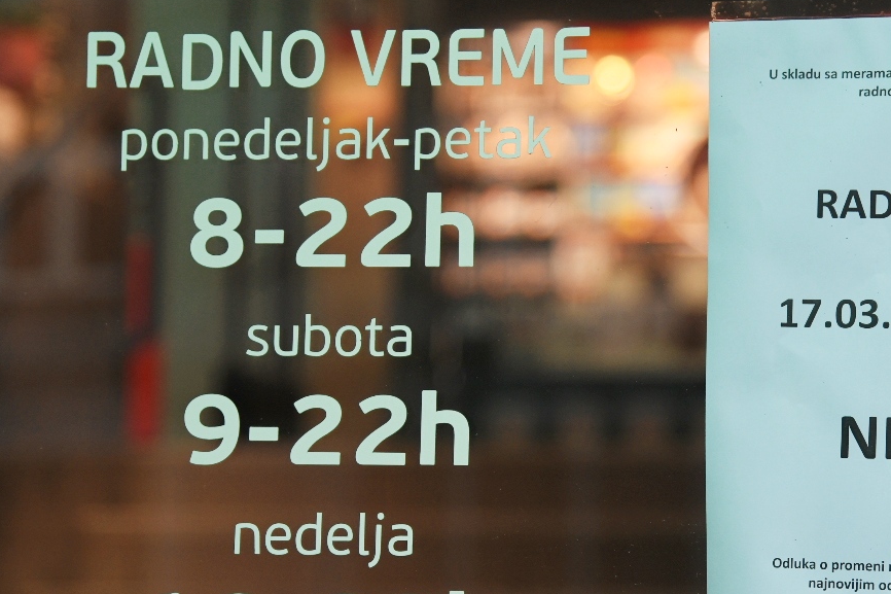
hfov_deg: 15.6
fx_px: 3241
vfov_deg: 10.5
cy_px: 382
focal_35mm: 131
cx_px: 648
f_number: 4
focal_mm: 70
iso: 800
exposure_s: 1/320
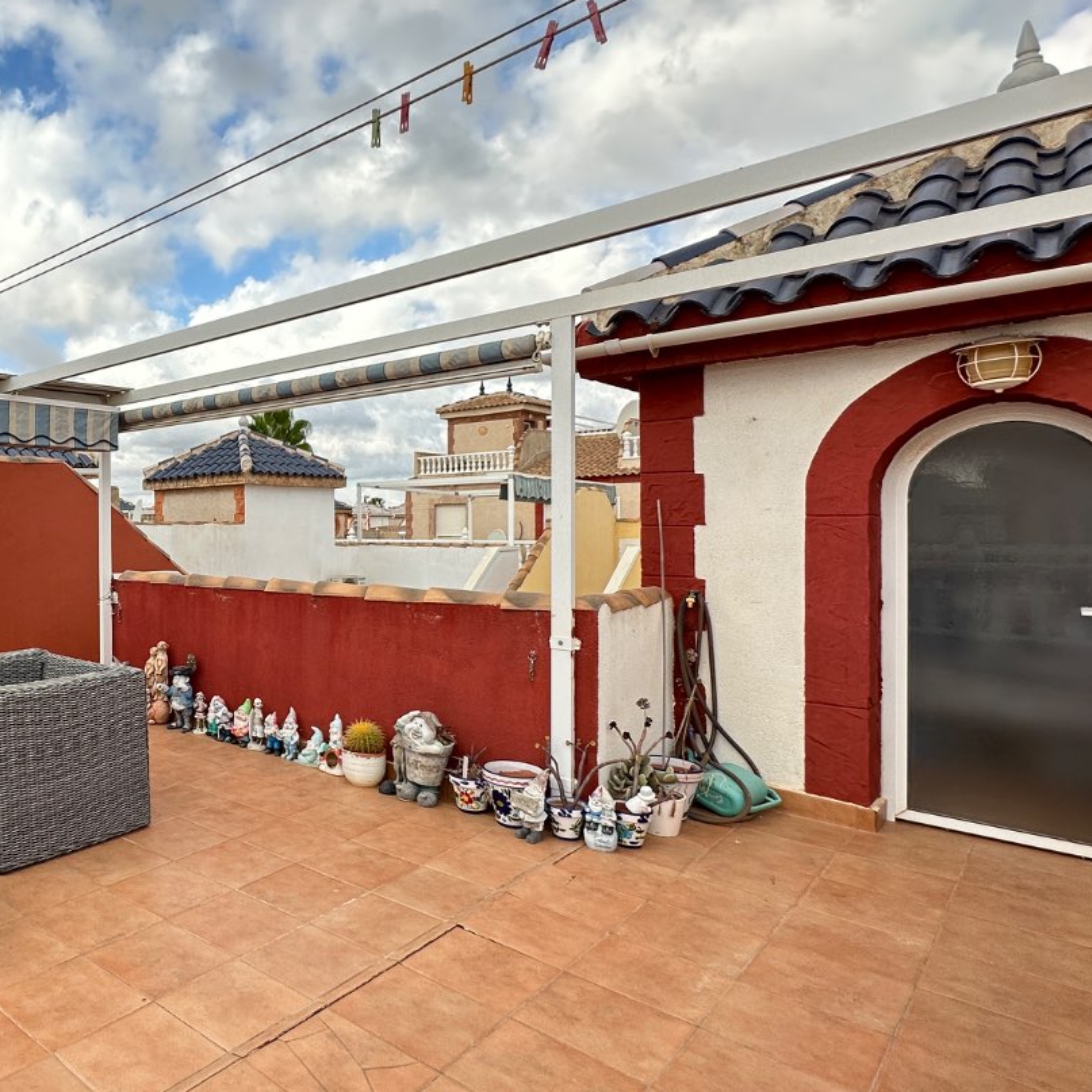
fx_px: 821
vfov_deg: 67.3
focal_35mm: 23
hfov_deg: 59.0
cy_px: 534
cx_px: 143
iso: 40
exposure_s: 1/396
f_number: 2.2
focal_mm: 2.22
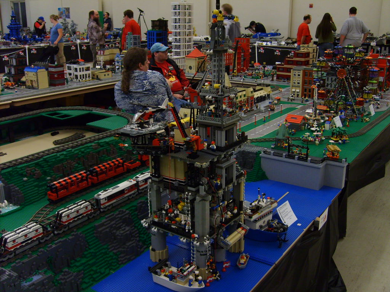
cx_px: 195
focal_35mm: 35
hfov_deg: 52.6
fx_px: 394
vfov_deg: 40.7
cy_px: 146
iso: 100
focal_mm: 5.8
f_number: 2.8
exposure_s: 1/30
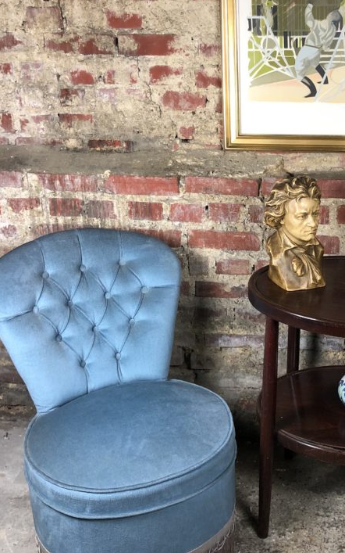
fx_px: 647
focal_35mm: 43
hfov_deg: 29.1
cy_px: 253
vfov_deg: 46.2
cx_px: 283
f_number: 1.8
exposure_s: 1/20
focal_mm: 4
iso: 40
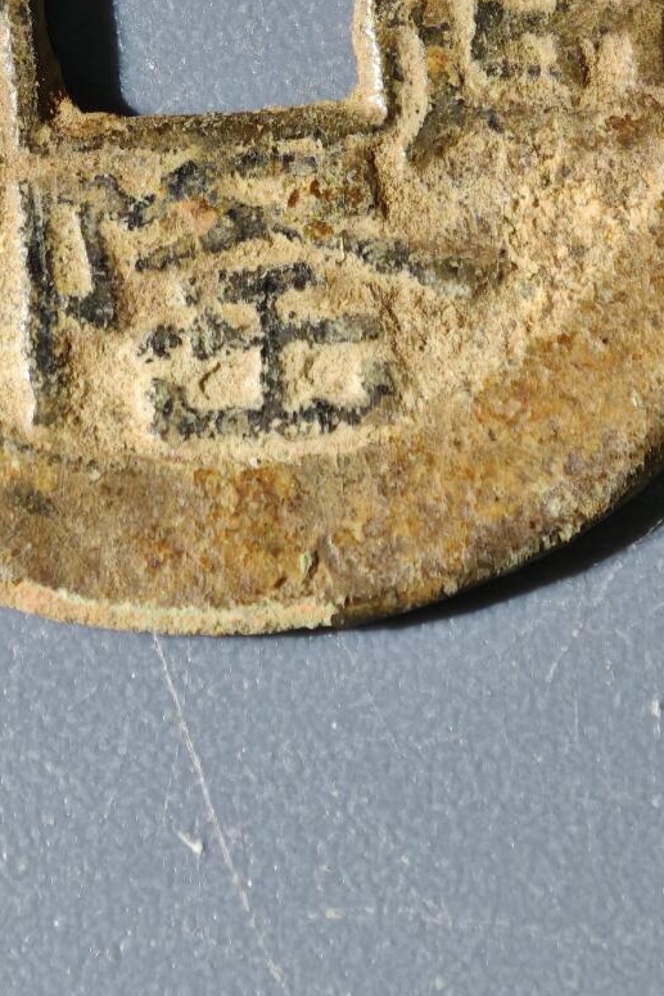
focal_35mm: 234
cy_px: 8
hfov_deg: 5.9
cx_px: 123
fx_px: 6476
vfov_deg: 8.8
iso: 500
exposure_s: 1/100
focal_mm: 9
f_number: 2
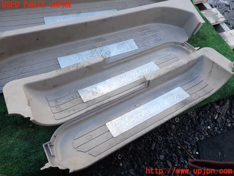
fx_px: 169
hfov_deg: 69.4
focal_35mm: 25
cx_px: 117
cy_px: 88
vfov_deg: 54.9
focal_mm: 4.5
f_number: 2.8
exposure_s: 1/125
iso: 100
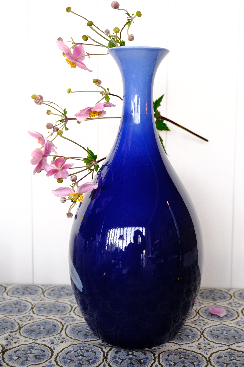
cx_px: 122
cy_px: 184
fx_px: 447
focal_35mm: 44
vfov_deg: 44.5
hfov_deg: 30.5
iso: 2500
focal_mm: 29.6
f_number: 3.6
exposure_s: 1/170
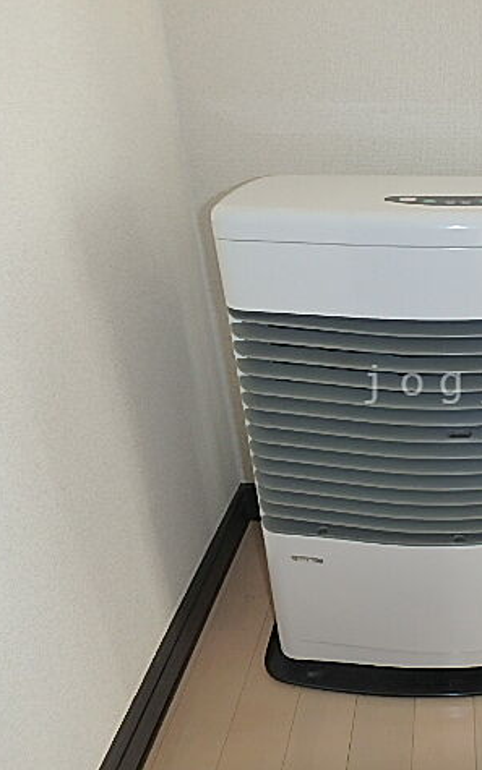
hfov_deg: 37.6
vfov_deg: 62.9
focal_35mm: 30
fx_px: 630
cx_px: 476
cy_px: 384
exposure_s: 1/60
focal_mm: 3.7
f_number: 3.5
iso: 125
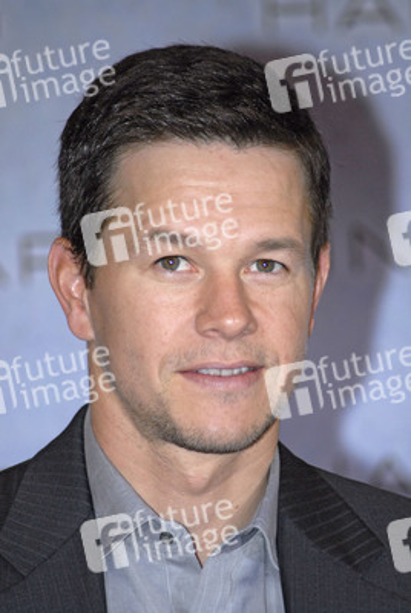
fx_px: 6399
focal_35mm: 375
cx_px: 206
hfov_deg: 3.7
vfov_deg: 5.5
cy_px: 306
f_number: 5
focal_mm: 250
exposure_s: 1/125
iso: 640
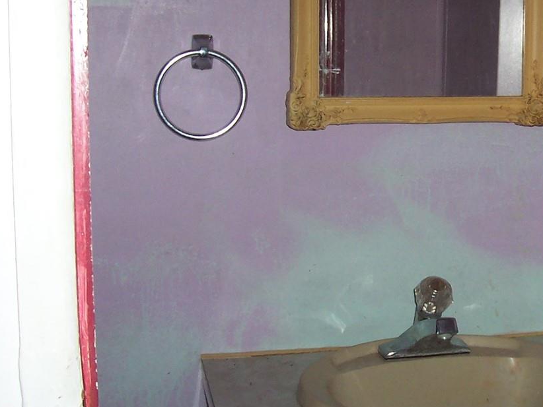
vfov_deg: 20.4
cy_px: 195
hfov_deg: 26.0
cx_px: 510
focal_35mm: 72
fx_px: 1130
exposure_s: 1/60
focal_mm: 5.6
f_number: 2.8
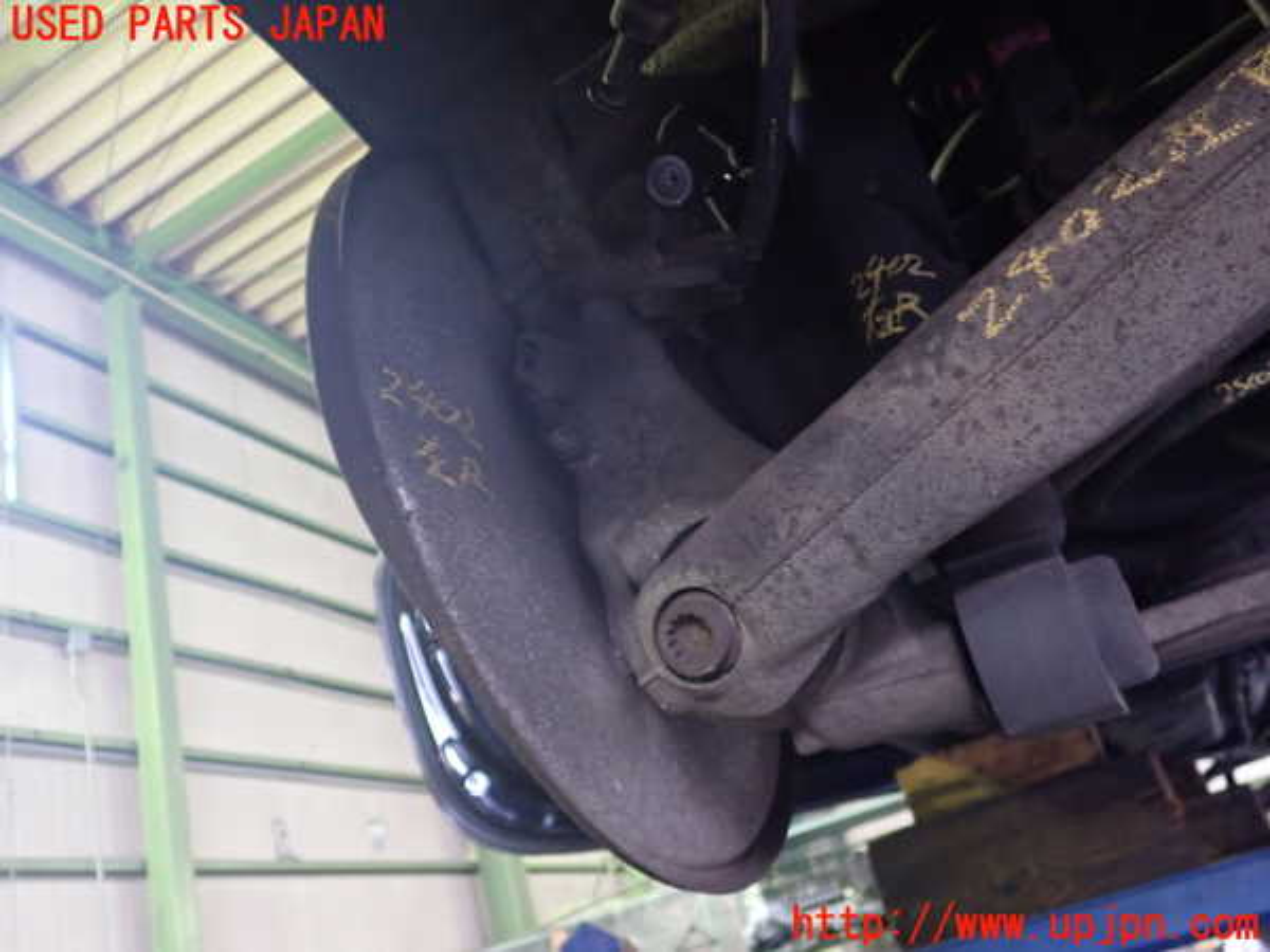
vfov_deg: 46.8
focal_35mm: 30
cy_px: 476
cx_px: 635
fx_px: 1101
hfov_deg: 60.0
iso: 800
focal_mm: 5.4
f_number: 2.3
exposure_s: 1/20
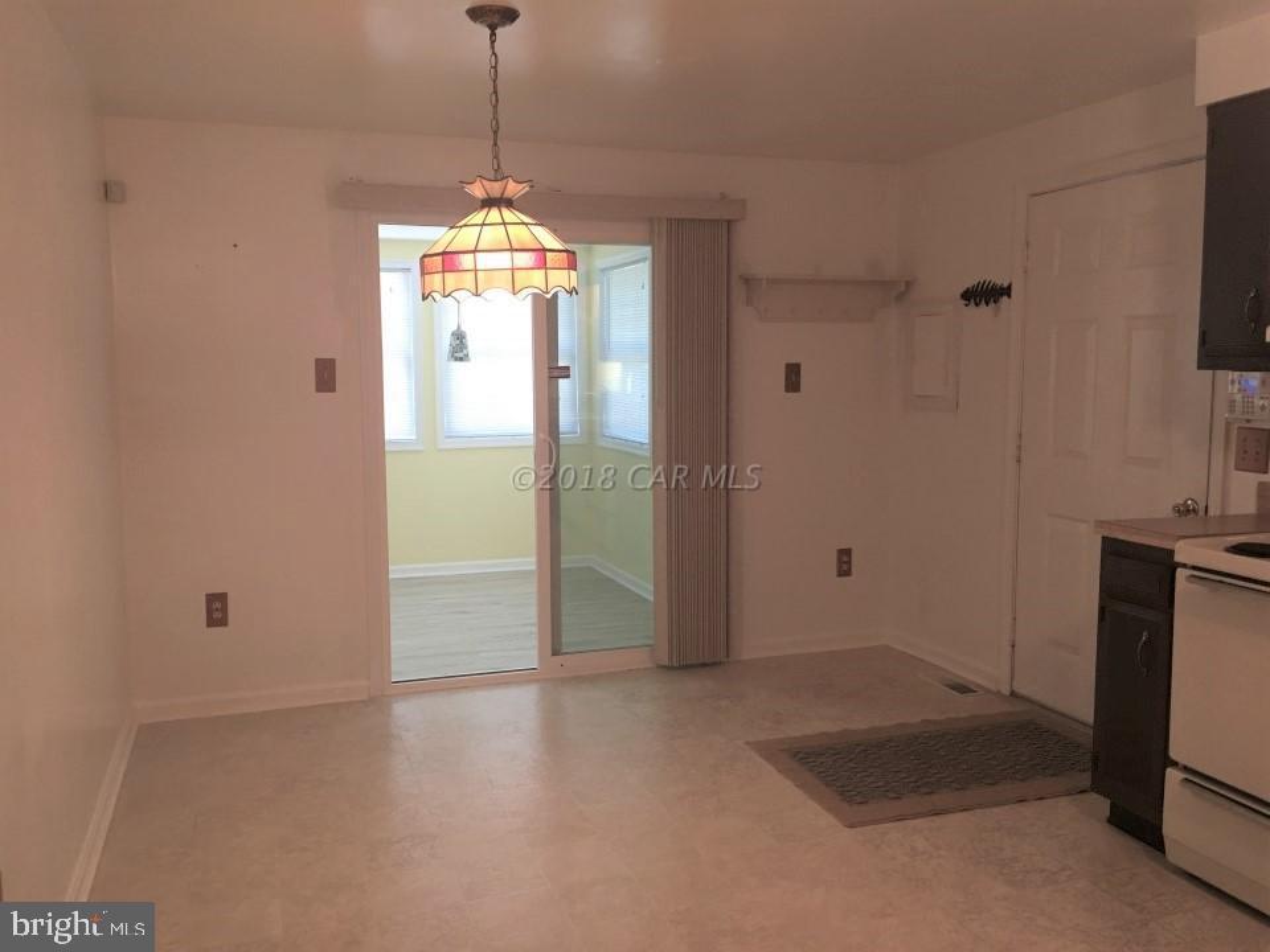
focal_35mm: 29
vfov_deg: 48.2
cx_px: 635
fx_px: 1064
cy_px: 476
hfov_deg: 61.7
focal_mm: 4.15
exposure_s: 1/15
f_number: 2.2
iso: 64
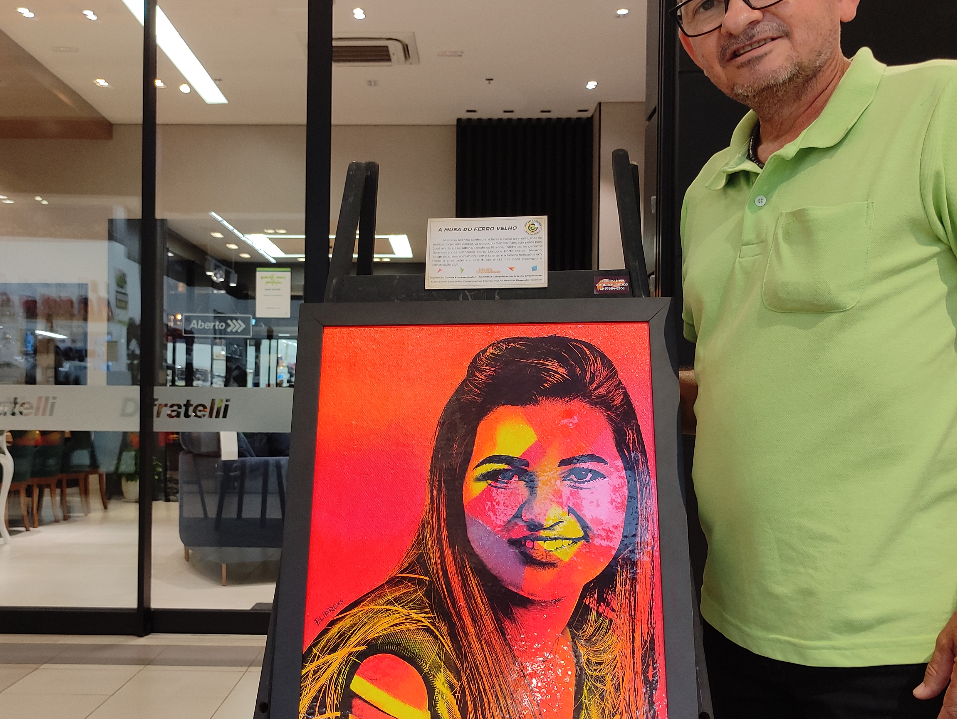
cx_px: 401
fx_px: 1189
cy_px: 395
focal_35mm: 43
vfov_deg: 33.6
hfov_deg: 43.7
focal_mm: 5.43
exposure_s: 1/40
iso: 206
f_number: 1.89
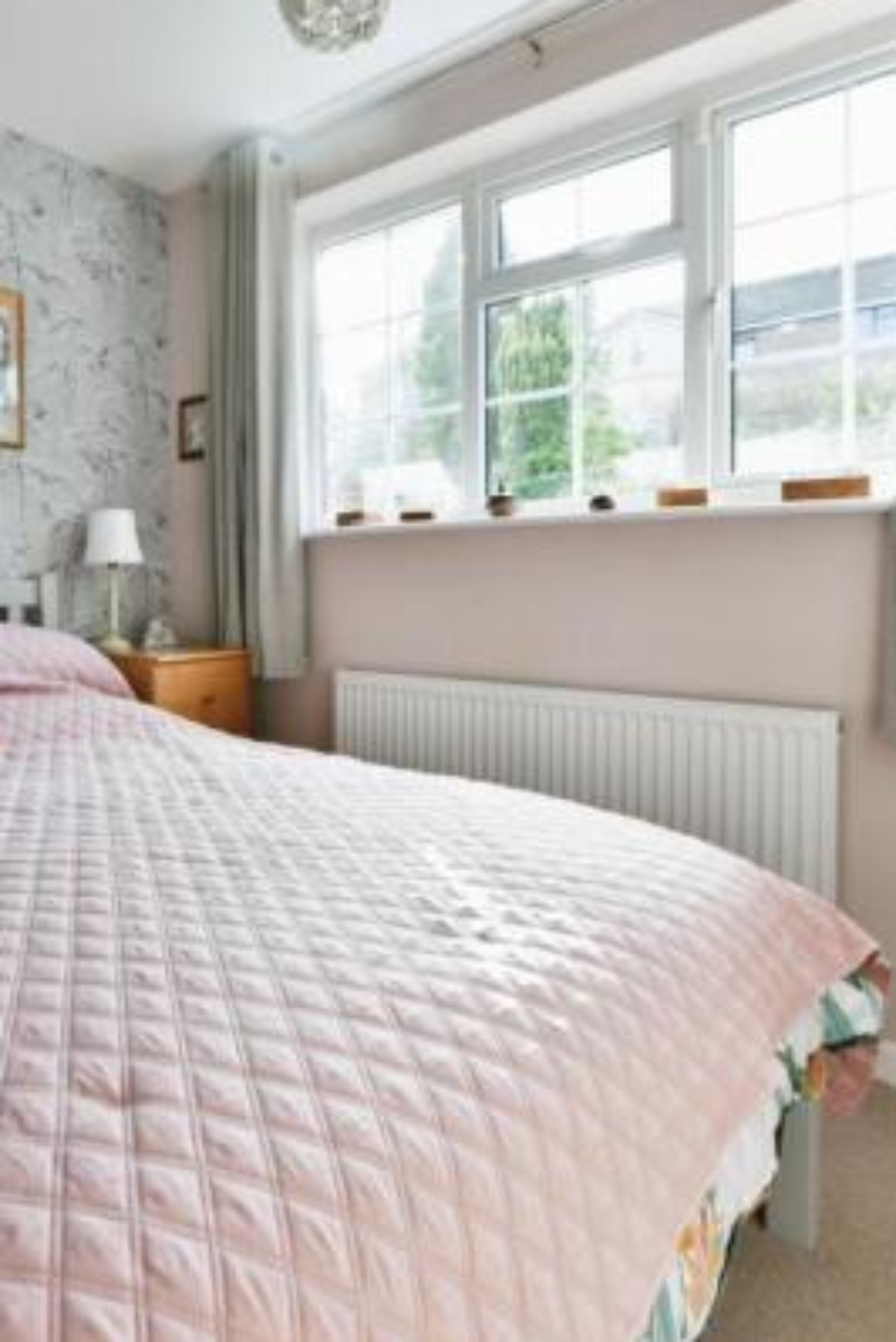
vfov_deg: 75.9
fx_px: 857
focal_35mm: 23
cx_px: 158
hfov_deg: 51.2
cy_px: 612
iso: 800
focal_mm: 14
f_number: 8
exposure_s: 1/60
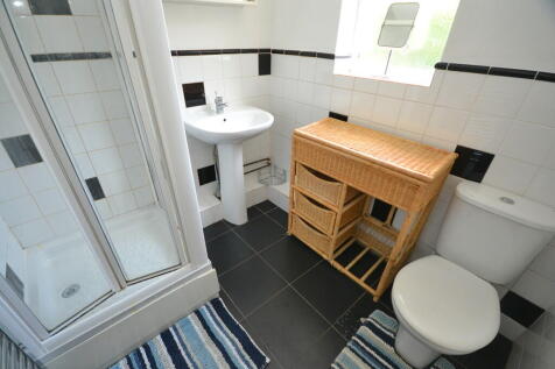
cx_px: 278
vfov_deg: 77.3
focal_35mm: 15
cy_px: 184
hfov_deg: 100.4
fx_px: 231
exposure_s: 1/60
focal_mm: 10
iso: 1000
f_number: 4
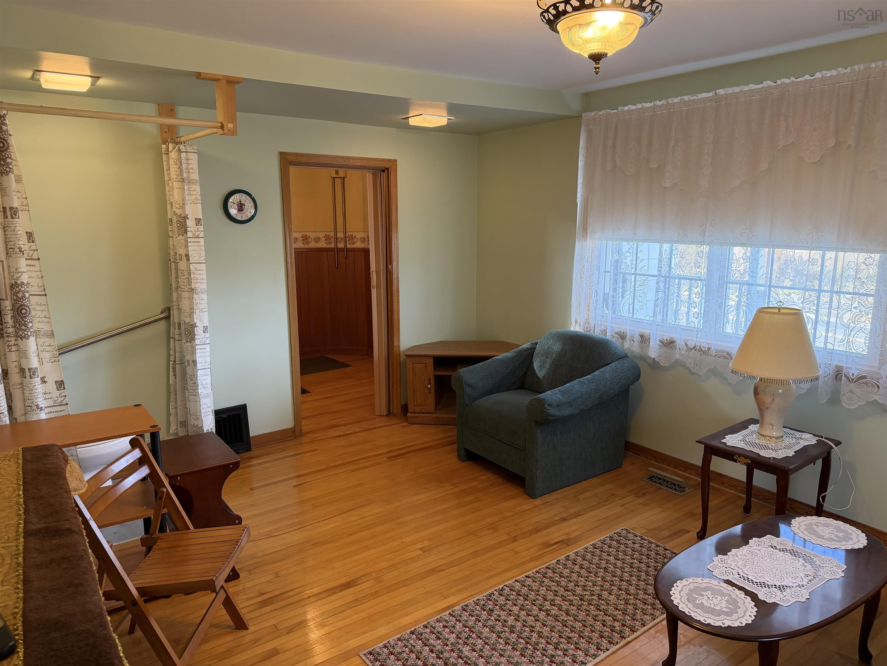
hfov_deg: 71.6
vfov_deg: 56.8
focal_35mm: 24
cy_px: 333
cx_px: 444
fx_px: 615
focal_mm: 6.76
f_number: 1.78
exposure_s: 1/60
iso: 200
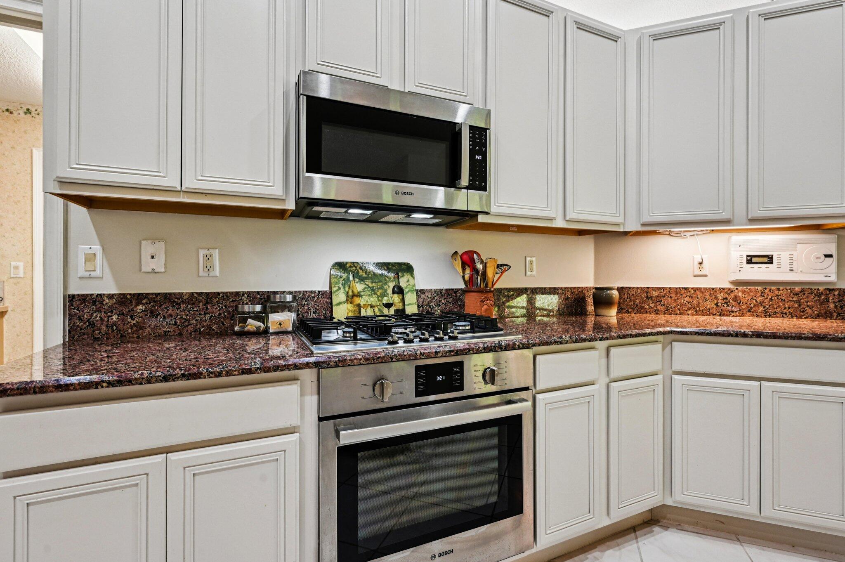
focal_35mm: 16
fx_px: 375
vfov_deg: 73.7
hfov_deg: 96.8
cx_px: 422
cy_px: 281
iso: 800
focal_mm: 16
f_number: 8
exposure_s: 1/13
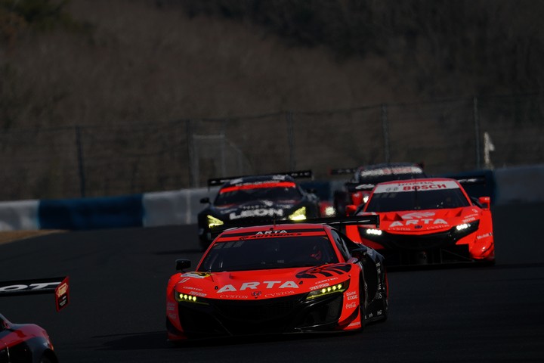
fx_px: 8628
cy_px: 182
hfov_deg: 3.6
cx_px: 272
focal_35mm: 571
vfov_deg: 2.4
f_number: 8
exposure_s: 1/1250
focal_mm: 571
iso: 100
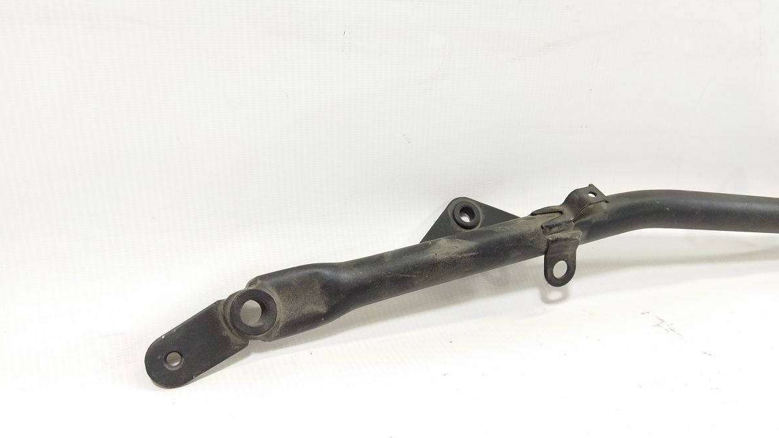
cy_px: 251
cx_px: 393
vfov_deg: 38.9
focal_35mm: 30
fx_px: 620
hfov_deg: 64.3
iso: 192
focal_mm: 4.71
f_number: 1.79
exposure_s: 1/100
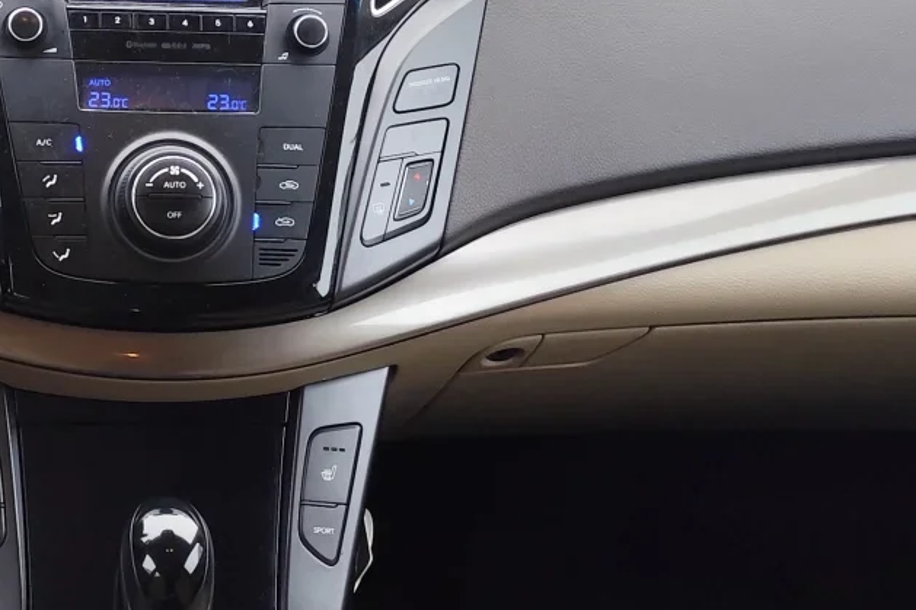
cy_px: 159
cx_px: 122
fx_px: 1857
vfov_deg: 18.6
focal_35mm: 73
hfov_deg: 26.9
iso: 160
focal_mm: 6.19
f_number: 1.65
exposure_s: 1/100
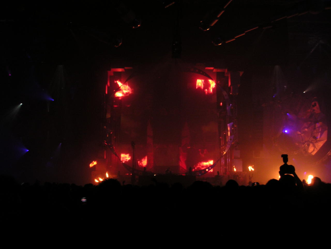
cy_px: 124
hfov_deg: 49.0
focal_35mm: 38
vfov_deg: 37.7
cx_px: 166
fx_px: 363
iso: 100
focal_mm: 6
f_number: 2.8
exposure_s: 1/15
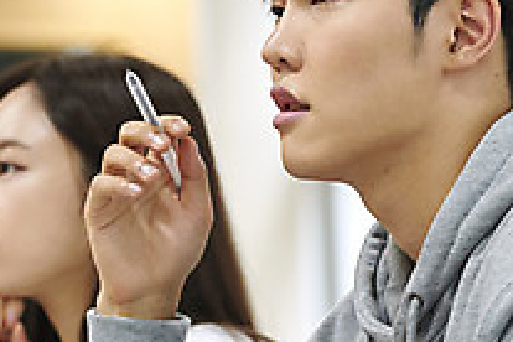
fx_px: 3505
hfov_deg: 8.4
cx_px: 289
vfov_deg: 5.6
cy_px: 280
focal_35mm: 246
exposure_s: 1/250
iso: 1000
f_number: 2.8
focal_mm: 85
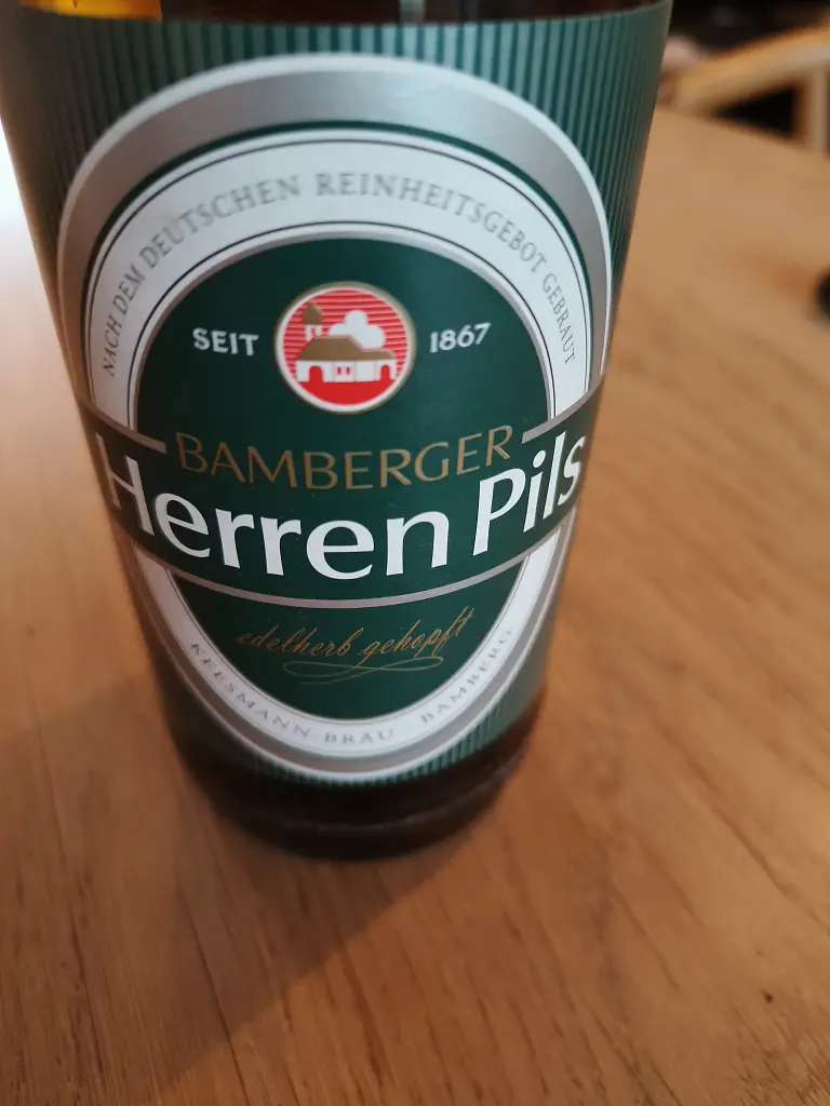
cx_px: 415
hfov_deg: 56.8
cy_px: 553
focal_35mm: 24
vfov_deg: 71.6
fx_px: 767
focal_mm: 5.59
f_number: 2.8
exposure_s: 1/25
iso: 640
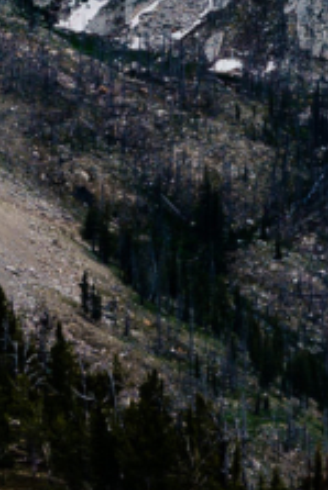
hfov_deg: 6.6
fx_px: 2865
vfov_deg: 9.5
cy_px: -231
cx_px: 185
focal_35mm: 210
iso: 250
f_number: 10
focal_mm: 65
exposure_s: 1/400
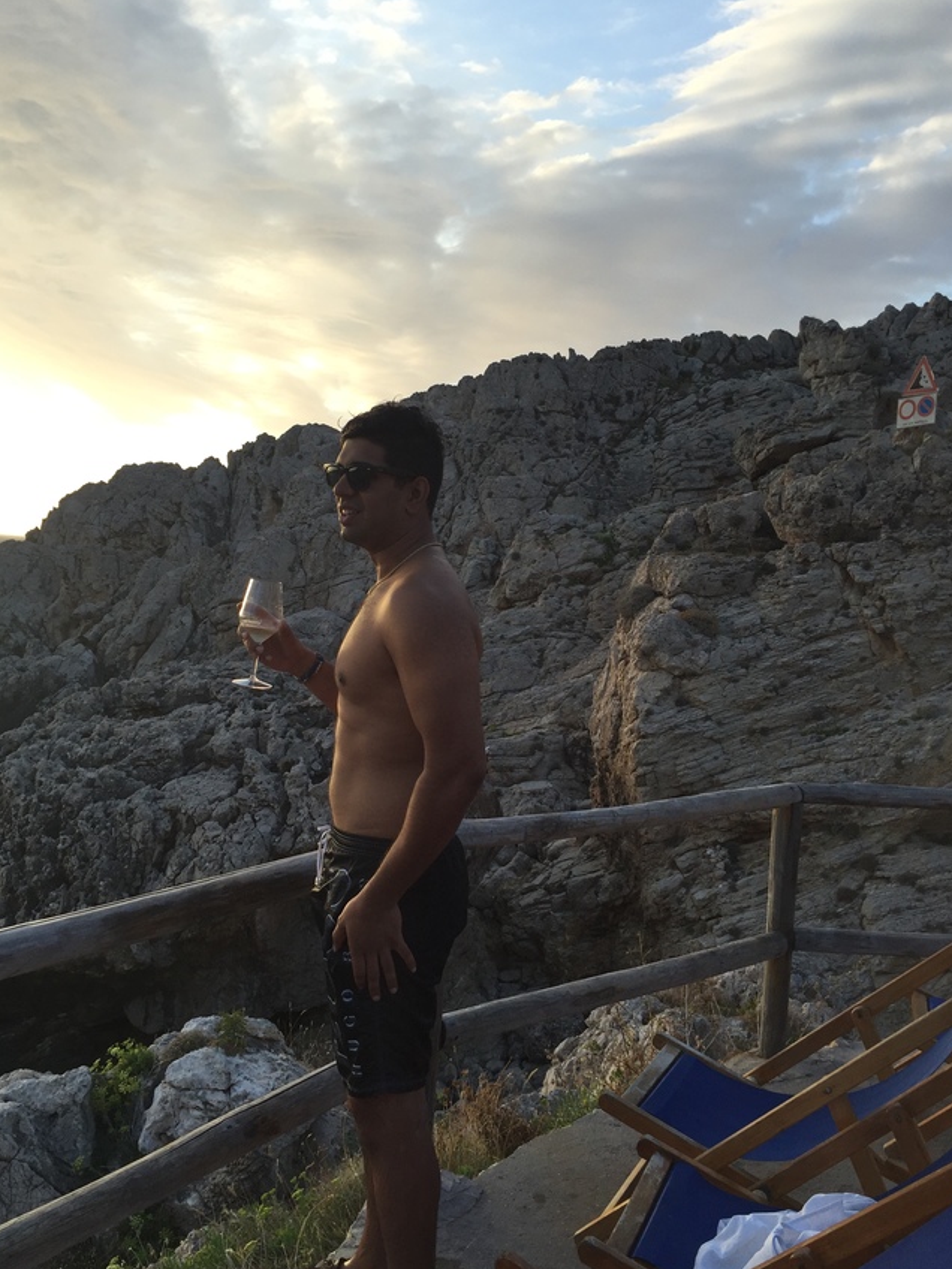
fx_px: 1137
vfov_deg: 58.3
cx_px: 473
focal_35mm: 31
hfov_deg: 45.4
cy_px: 661
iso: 32
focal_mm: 4.15
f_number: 2.2
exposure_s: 1/694
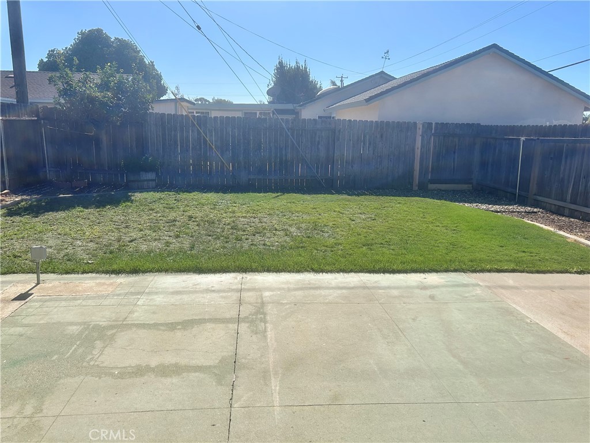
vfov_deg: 53.1
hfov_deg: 67.3
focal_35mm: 26
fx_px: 443
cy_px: 222
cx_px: 295
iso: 50
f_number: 1.5
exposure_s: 1/6211
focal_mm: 5.7
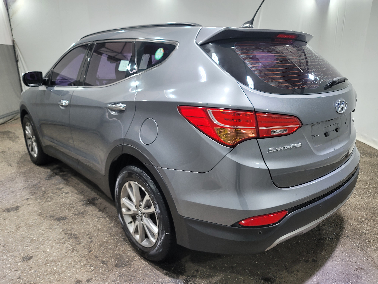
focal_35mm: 25
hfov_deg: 69.4
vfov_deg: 54.9
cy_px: 142
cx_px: 189
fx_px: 273
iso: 100
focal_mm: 7
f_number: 1.8
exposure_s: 1/120
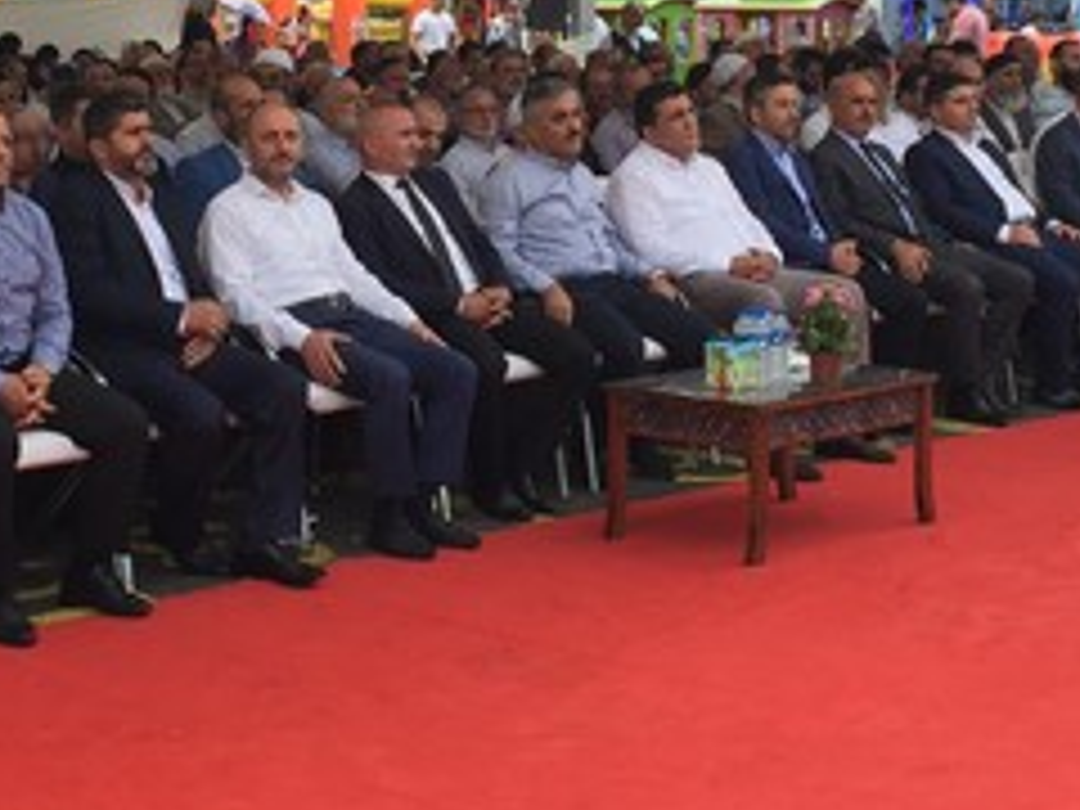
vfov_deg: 18.1
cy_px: 234
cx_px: 405
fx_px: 2527
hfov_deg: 24.1
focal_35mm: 81
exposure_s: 1/100
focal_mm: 4.15
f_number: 2.2
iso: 50
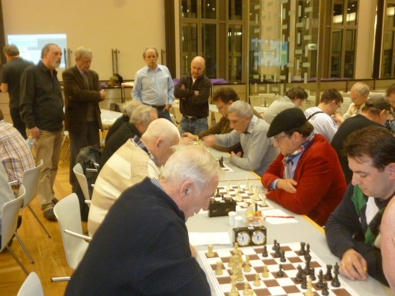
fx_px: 411
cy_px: 148
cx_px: 198
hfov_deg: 51.4
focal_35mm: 36
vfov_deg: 39.7
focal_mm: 6.4
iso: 400
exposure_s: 1/8
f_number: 3.5
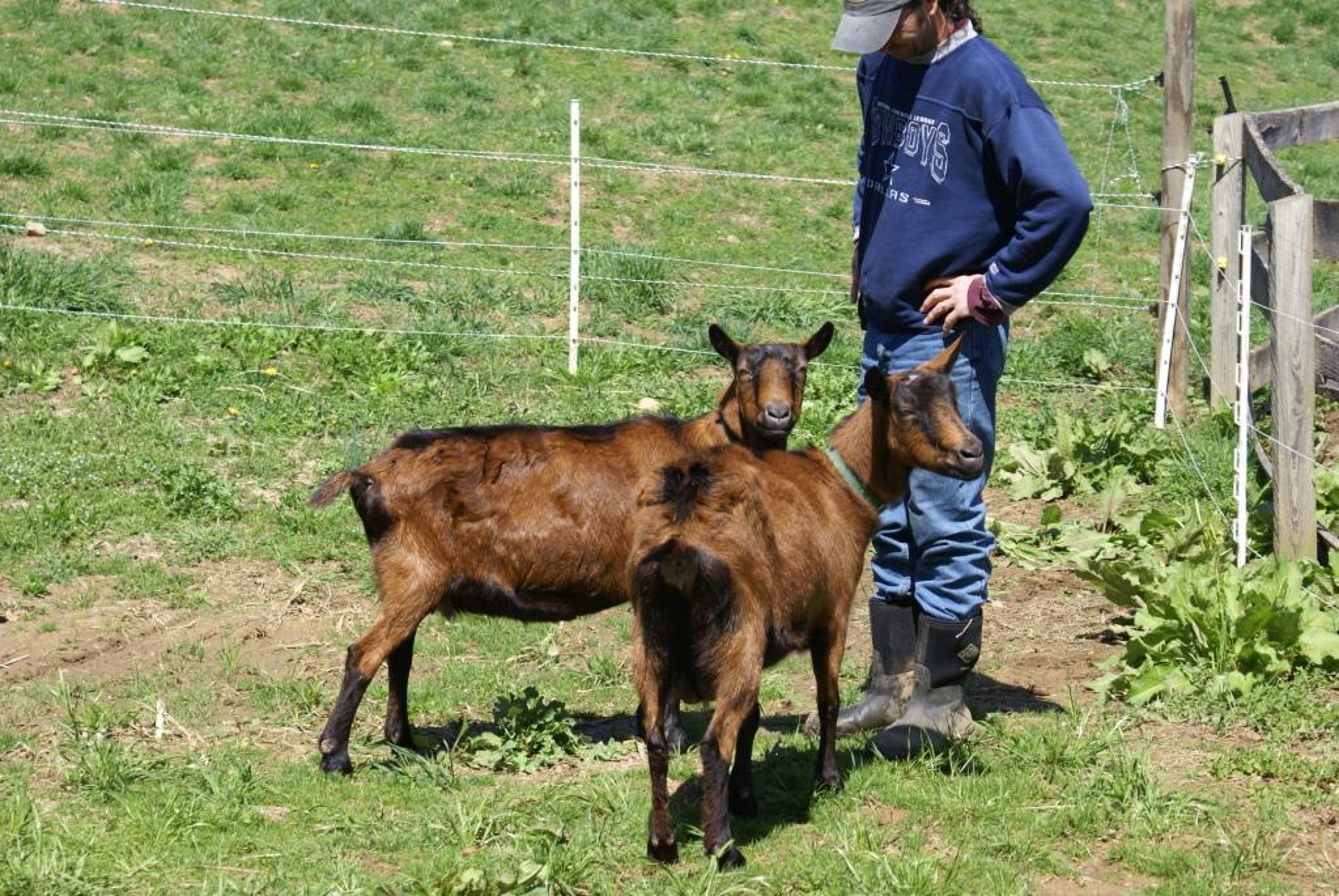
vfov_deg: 15.2
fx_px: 3351
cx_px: 670
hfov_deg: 22.6
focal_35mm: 90
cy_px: 448
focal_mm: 60
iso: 100
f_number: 6.3
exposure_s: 1/250
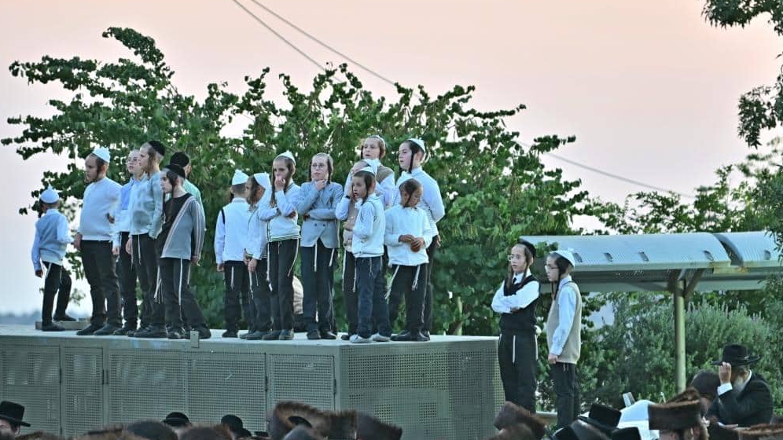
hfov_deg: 6.7
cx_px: 392
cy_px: 220
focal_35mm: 323
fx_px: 6705
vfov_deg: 3.8
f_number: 2.8
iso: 320
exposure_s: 1/250
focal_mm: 200
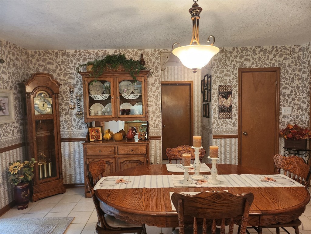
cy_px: 117
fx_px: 216
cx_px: 156
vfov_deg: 56.8
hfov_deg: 71.6
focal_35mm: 24
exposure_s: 1/120
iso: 500
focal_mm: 5
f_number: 1.8
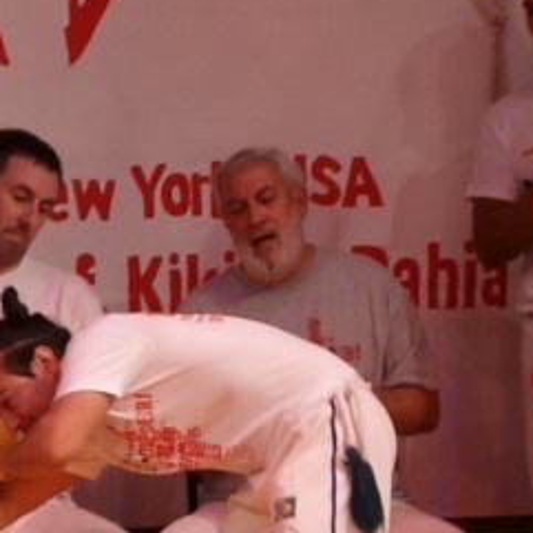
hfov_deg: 4.4
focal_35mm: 395
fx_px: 6881
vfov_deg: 4.4
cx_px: -106
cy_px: 338
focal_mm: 27.6
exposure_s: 1/30
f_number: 3.6
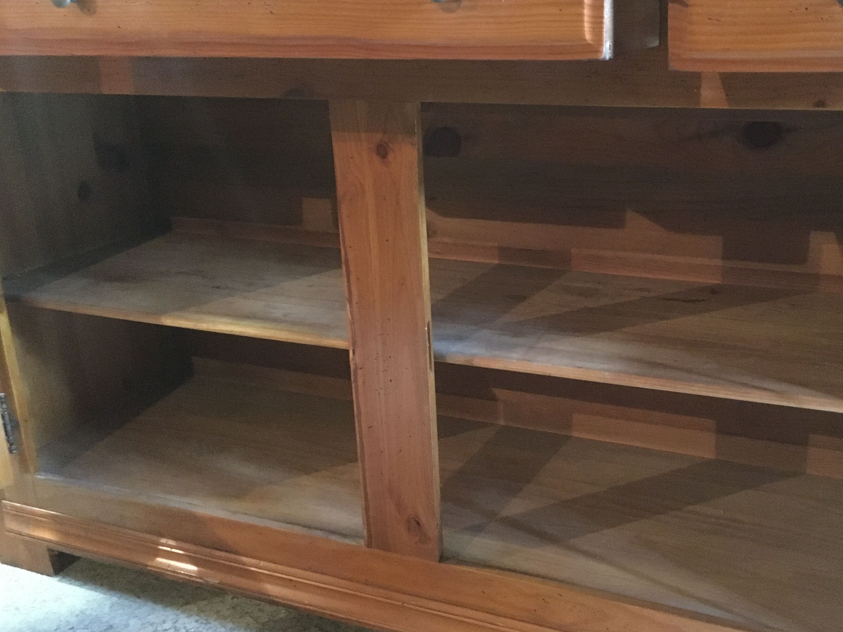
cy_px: 279
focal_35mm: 36
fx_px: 877
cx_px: 522
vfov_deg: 39.6
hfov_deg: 50.9
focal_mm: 4.15
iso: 1000
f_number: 2.2
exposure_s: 1/17
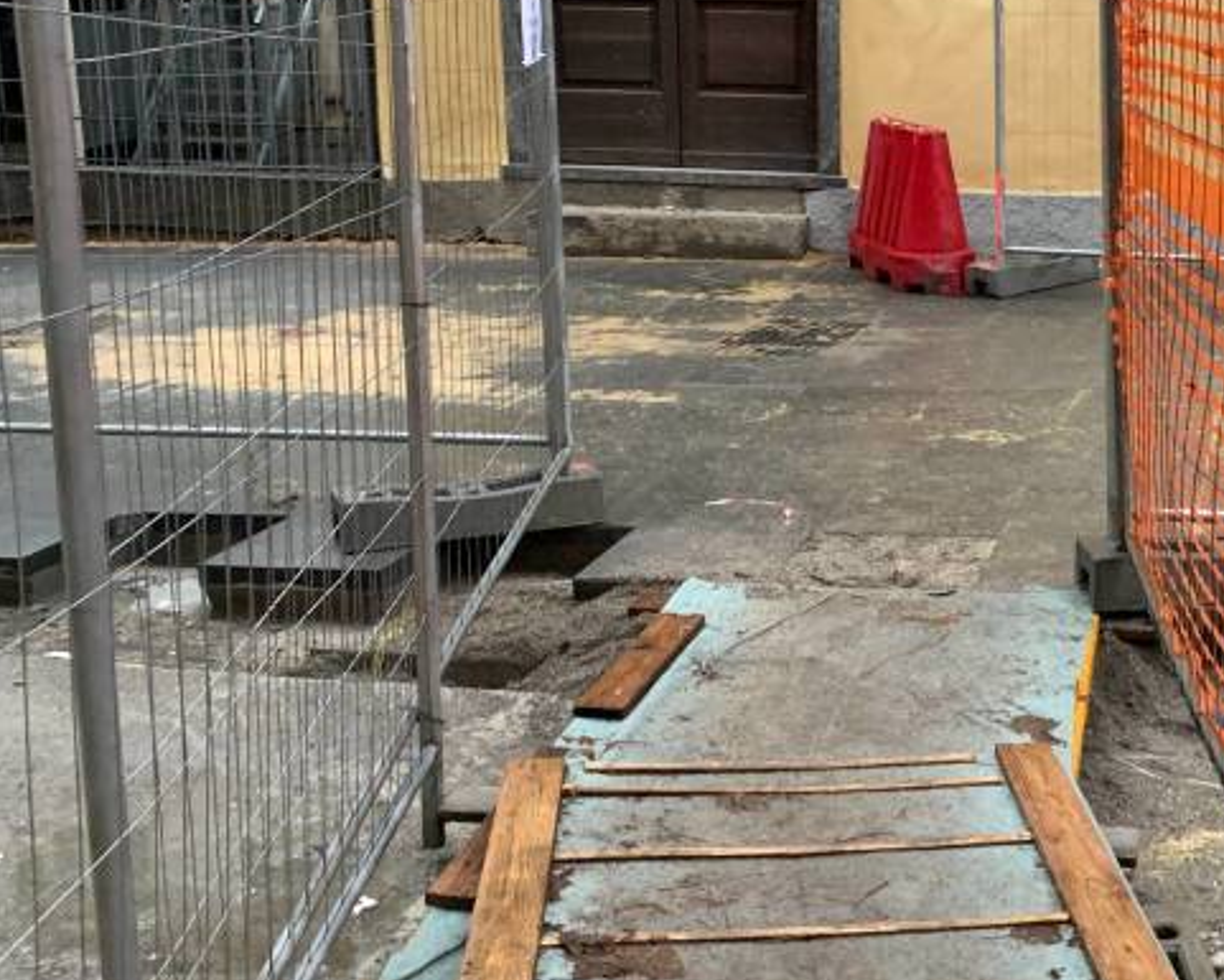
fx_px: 1957
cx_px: 888
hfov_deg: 34.2
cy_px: 532
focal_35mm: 54
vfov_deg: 28.1
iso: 200
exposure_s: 1/60
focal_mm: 4.25
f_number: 1.8
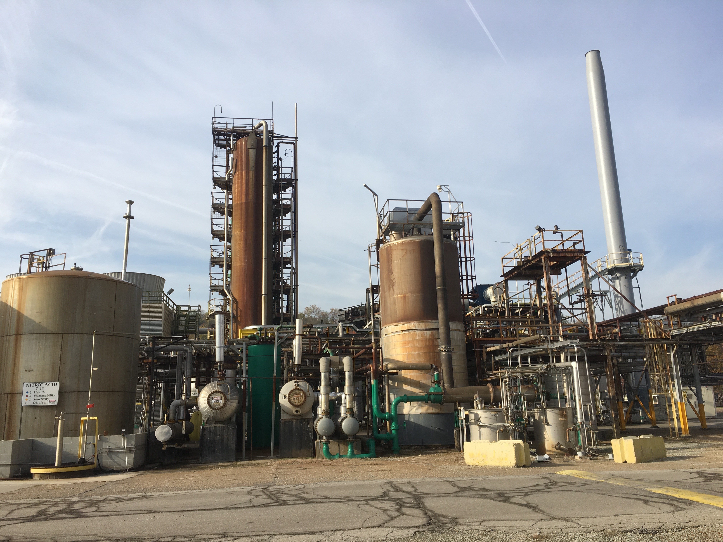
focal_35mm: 29
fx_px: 606
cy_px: 271
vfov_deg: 48.2
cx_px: 362
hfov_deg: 61.7
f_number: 2.2
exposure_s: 1/1183
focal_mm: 4.15
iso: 25
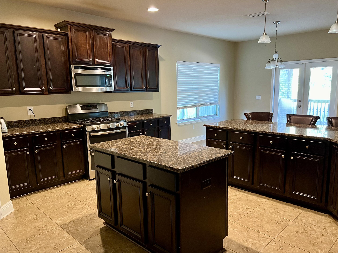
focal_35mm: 27
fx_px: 264
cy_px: 129
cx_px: 175
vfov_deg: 51.4
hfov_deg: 65.3
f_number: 1.5
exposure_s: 1/60
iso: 500
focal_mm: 5.7
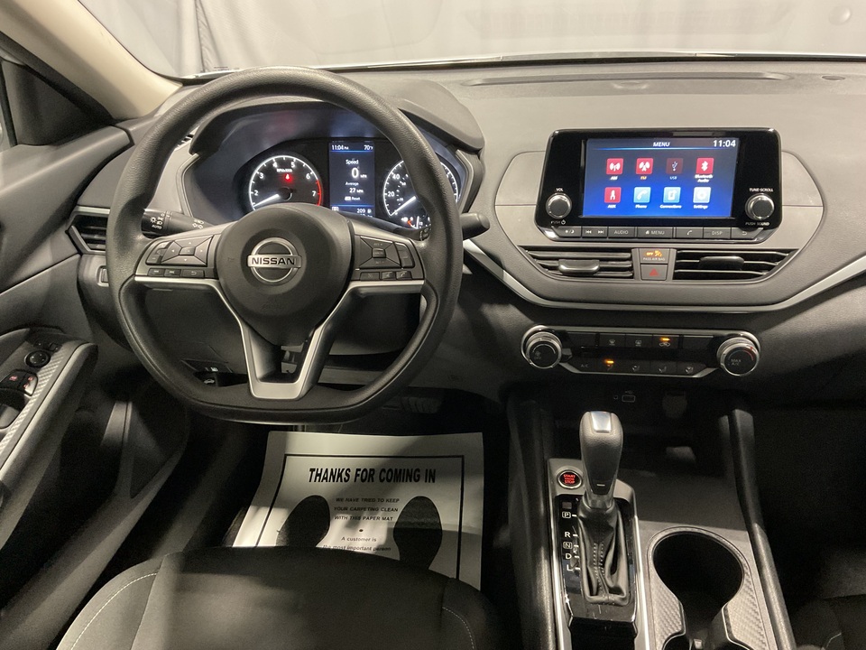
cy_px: 325
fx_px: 726
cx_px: 433
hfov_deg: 61.7
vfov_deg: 48.2
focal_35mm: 29
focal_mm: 3
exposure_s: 1/30
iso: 400
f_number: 1.8
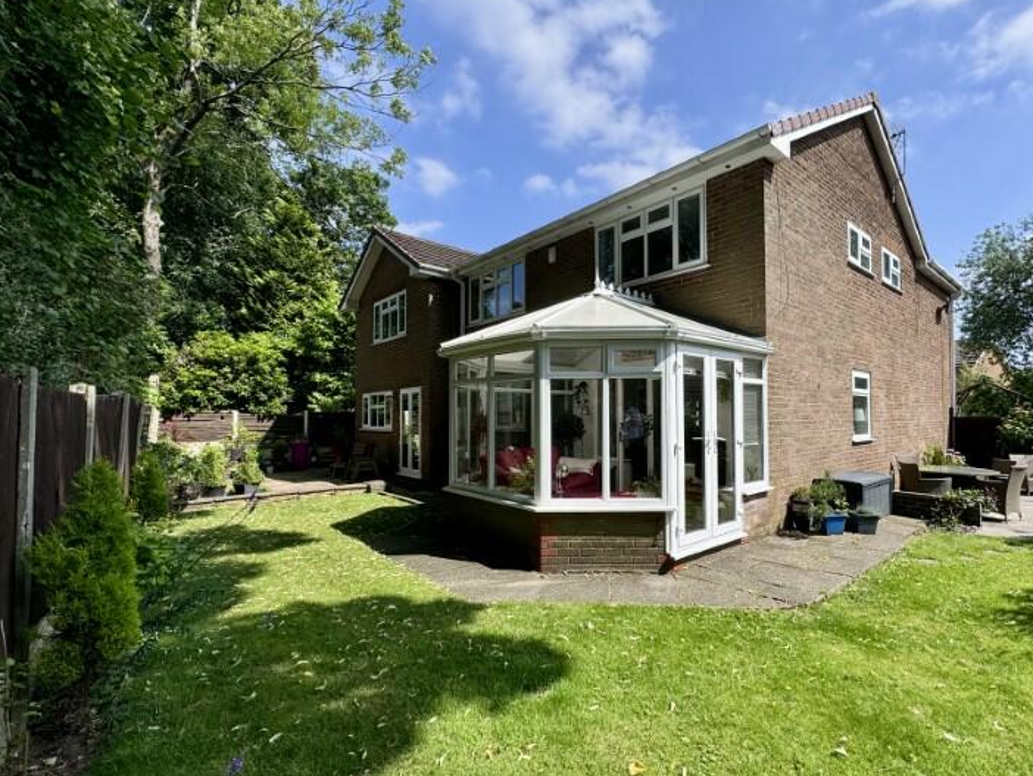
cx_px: 623
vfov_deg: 74.7
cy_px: 405
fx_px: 507
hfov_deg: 89.8
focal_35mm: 17
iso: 40
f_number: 2.2
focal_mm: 2.22
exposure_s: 1/1217
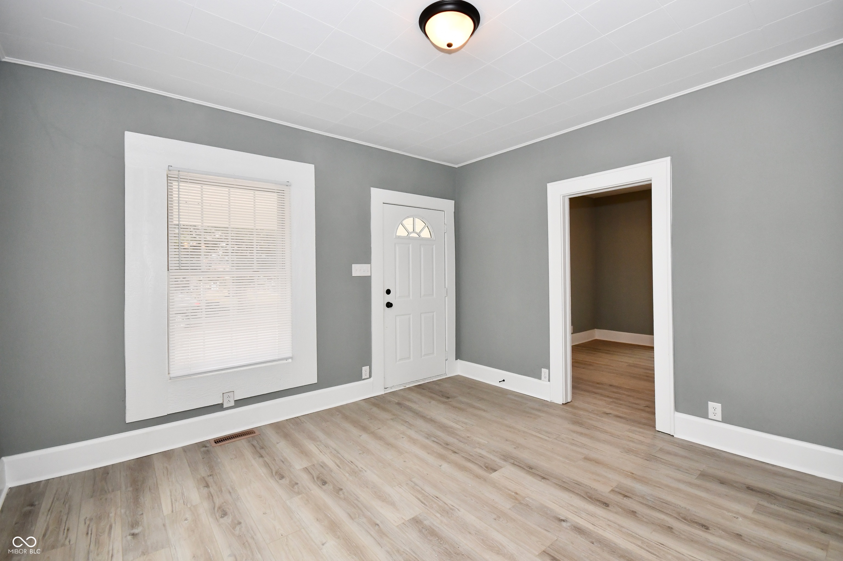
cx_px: 422
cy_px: 280
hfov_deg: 100.4
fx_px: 351
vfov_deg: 77.3
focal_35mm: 15
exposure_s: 1/60
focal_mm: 10
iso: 640
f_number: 6.3
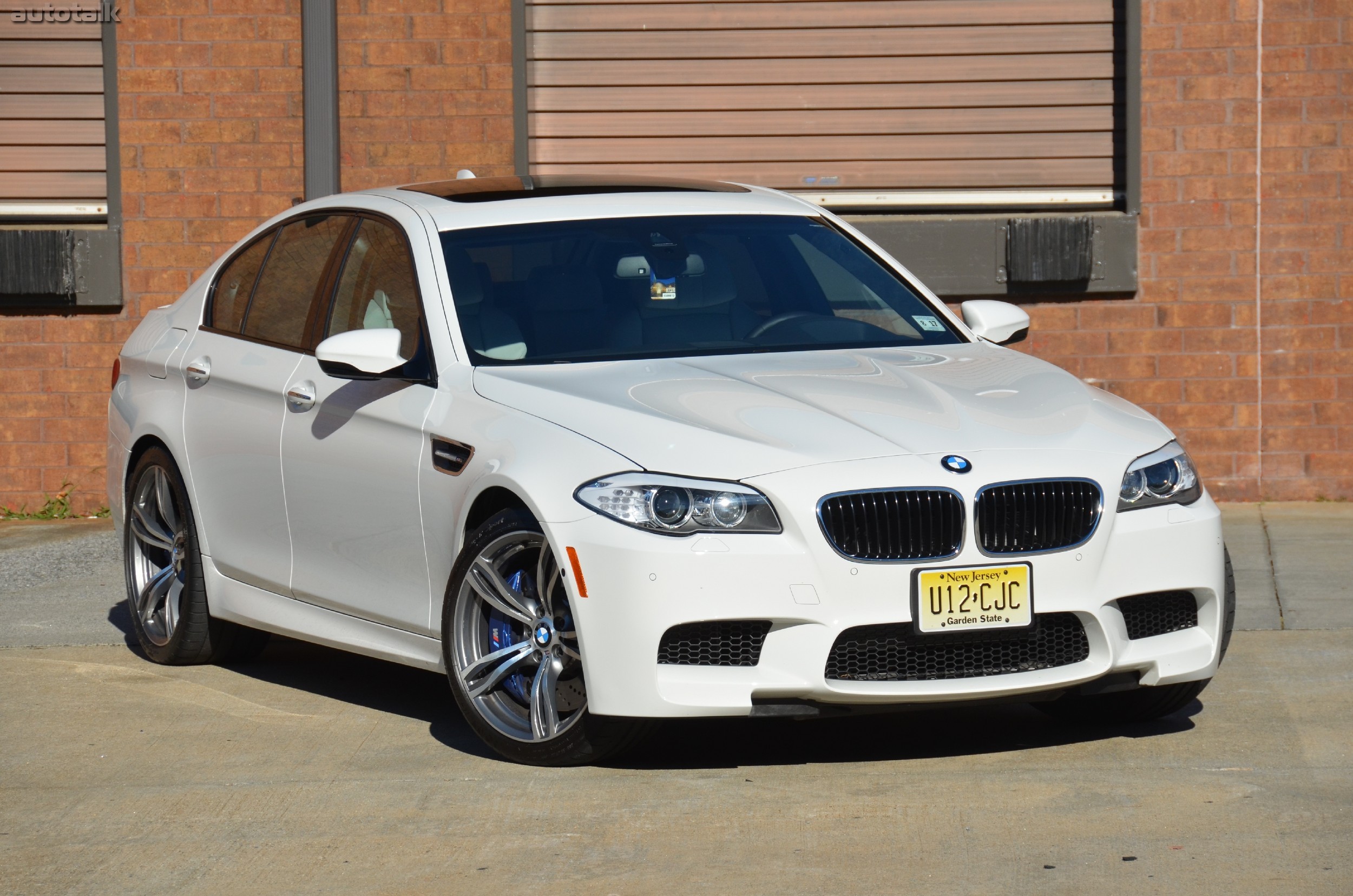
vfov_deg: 8.7
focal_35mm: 158
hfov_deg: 13.1
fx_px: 5907
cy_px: 448
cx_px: 676
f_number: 7.1
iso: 400
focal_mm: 105
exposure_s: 1/2000
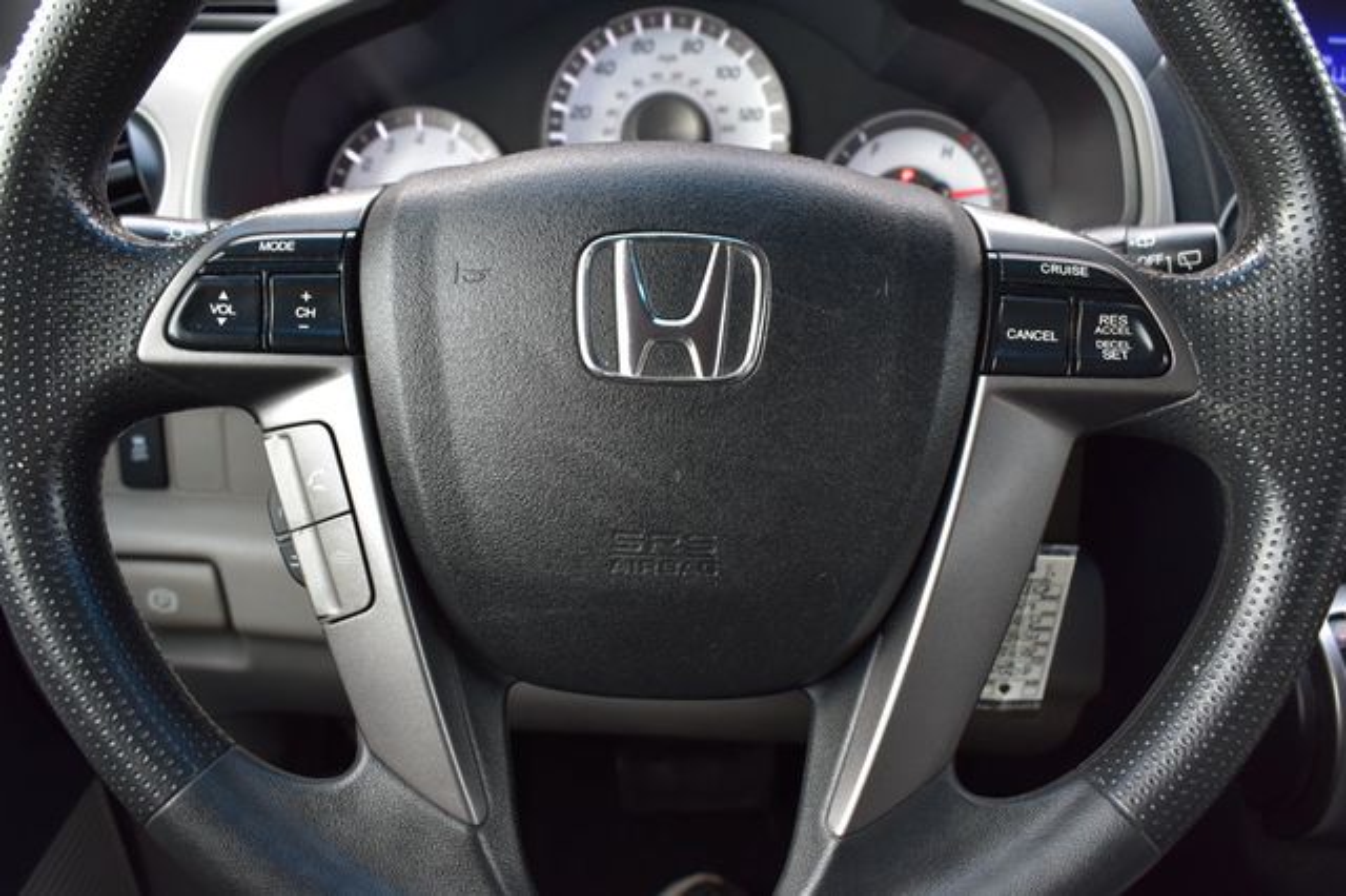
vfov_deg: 41.7
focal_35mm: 32
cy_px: 448
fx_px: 1177
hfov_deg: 59.5
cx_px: 673
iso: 500
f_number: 6.3
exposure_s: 1/15
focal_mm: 21
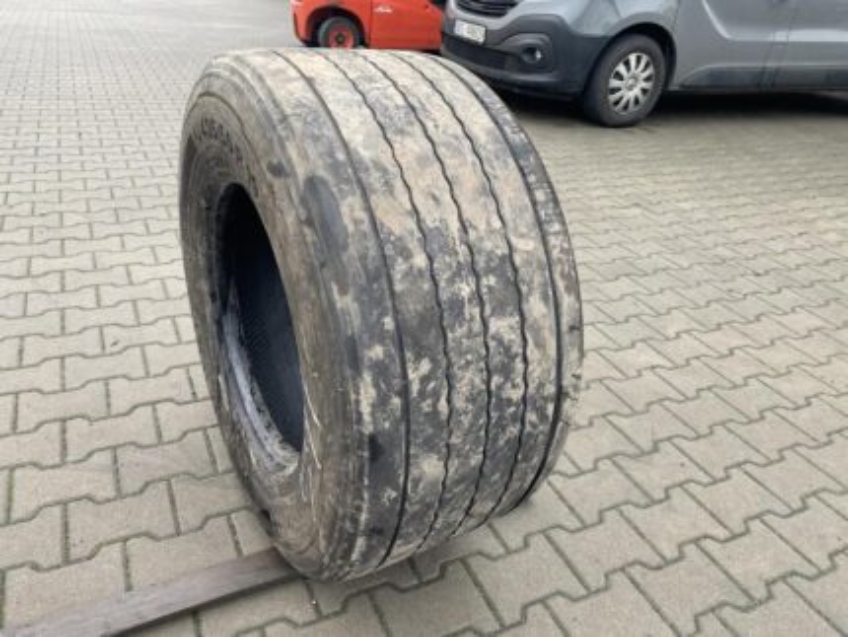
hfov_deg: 67.3
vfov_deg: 53.1
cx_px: 424
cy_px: 318
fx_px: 637
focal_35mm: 26
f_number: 1.8
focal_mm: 4.25
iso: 125
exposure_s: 1/108
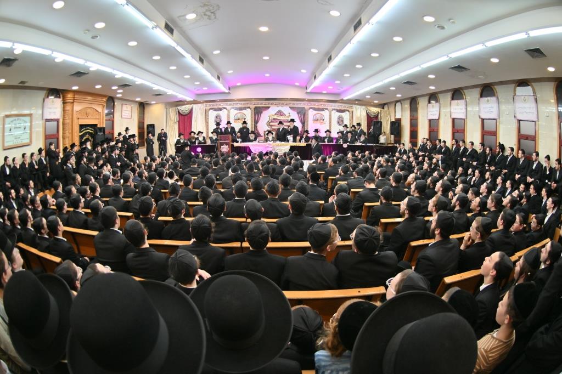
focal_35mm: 15
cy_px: 187
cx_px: 281
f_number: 2.8
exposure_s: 1/160
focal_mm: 10.5
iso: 200
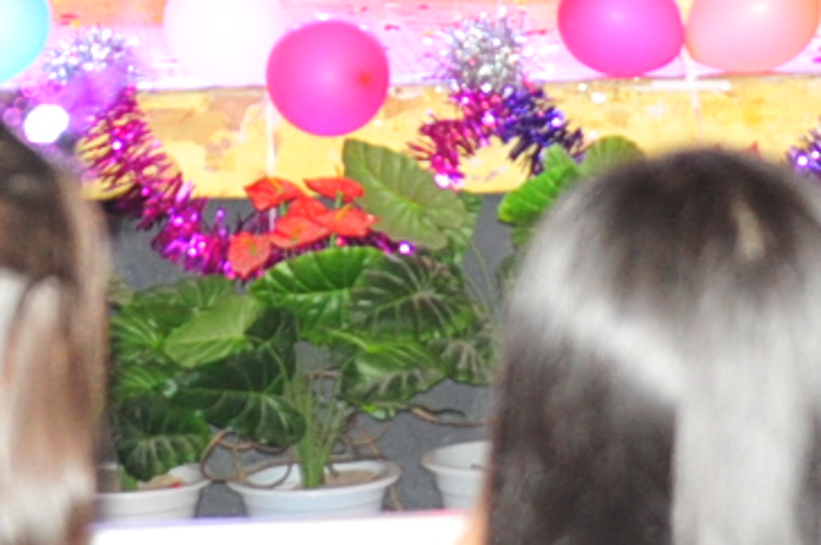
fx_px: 5079
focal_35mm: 223
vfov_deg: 5.9
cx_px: 780
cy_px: -699
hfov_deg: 9.2
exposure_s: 1/250
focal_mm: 38
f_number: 4
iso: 1600
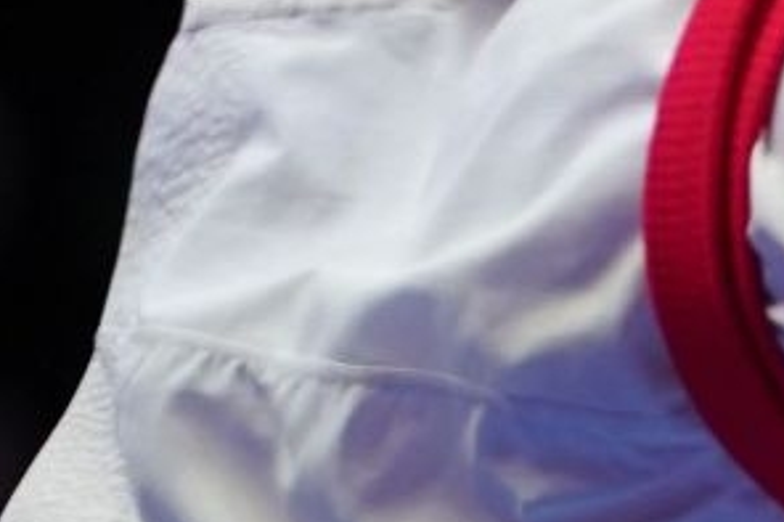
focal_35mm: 1750
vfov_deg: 0.8
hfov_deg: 1.2
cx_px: 1147
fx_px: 38088
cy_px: -374
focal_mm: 192
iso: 1250
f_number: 2.8
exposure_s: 1/1000
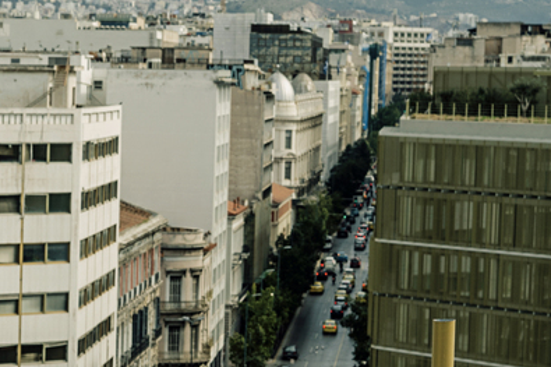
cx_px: -106
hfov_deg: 13.2
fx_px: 2325
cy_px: 360
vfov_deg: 9.0
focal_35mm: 152
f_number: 10
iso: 400
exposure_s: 1/200
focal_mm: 50
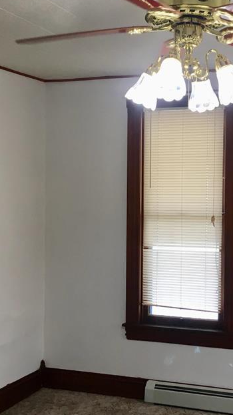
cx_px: 201
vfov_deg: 39.8
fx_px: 571
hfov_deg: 22.6
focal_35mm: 52
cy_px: 225
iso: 32
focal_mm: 4.15
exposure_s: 1/40
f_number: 2.2
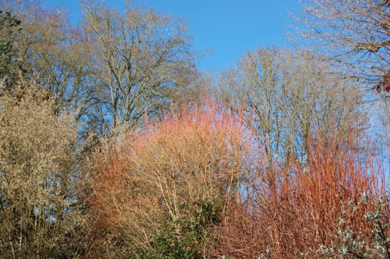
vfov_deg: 20.1
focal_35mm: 68
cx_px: 195
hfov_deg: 29.9
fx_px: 731
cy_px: 130
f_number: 9
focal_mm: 45
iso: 200
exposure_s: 1/320
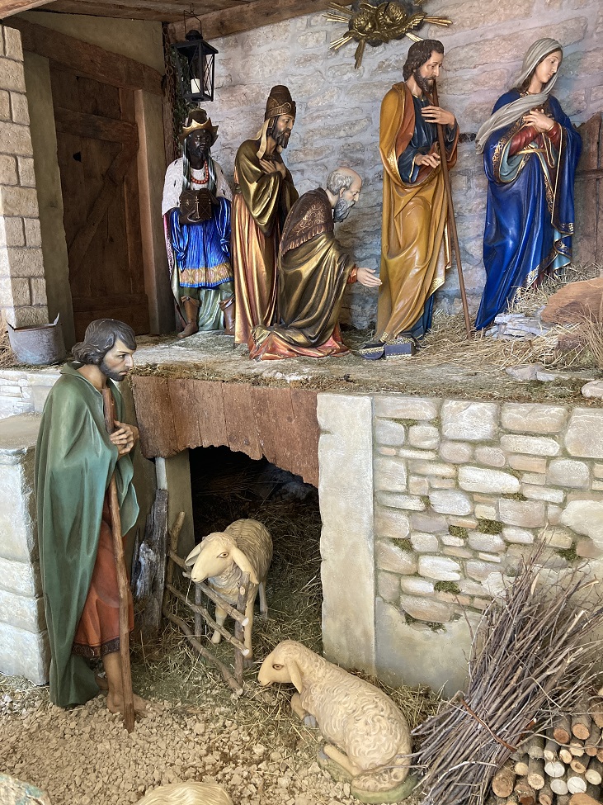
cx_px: 302
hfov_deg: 49.7
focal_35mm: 28
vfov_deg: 63.5
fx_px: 650
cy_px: 402
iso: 250
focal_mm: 3.99
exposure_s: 1/60
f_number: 1.8
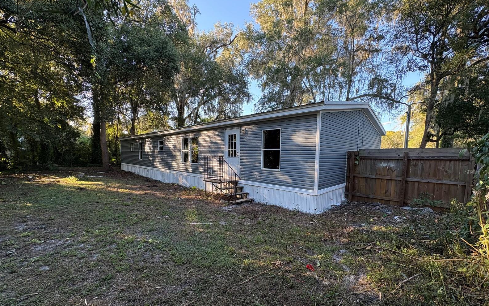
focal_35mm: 15
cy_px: 172
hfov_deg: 101.5
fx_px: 200
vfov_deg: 74.5
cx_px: 247
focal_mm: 2.22
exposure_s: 1/130
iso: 80
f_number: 2.2
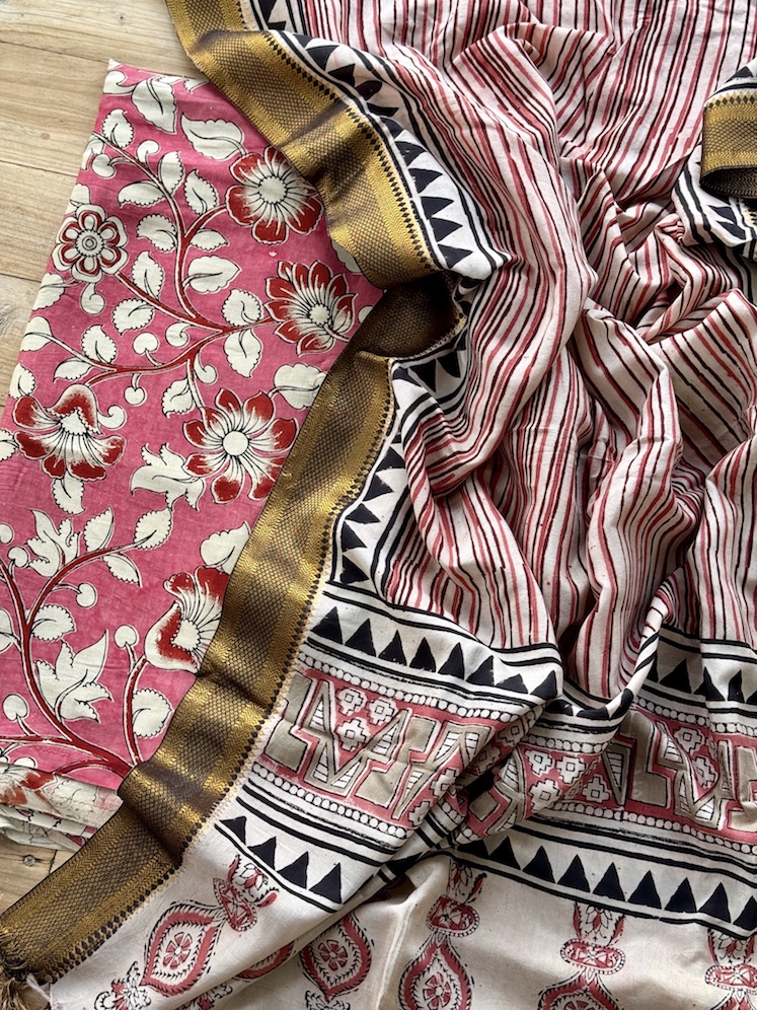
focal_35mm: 48
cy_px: 505
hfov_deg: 30.3
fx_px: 1400
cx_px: 378
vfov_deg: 39.7
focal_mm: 6.76
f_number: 1.78
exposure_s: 1/399
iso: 64
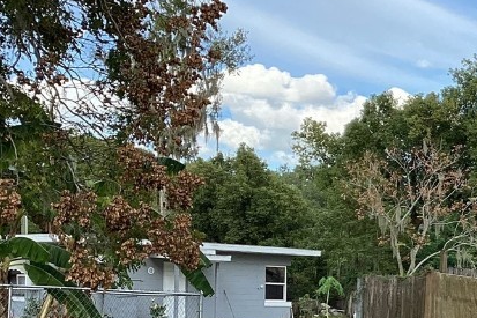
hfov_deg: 23.5
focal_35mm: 80
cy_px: 313
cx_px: 550
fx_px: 1060
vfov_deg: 16.7
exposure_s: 1/256
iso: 25
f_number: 2.4
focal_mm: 3.3
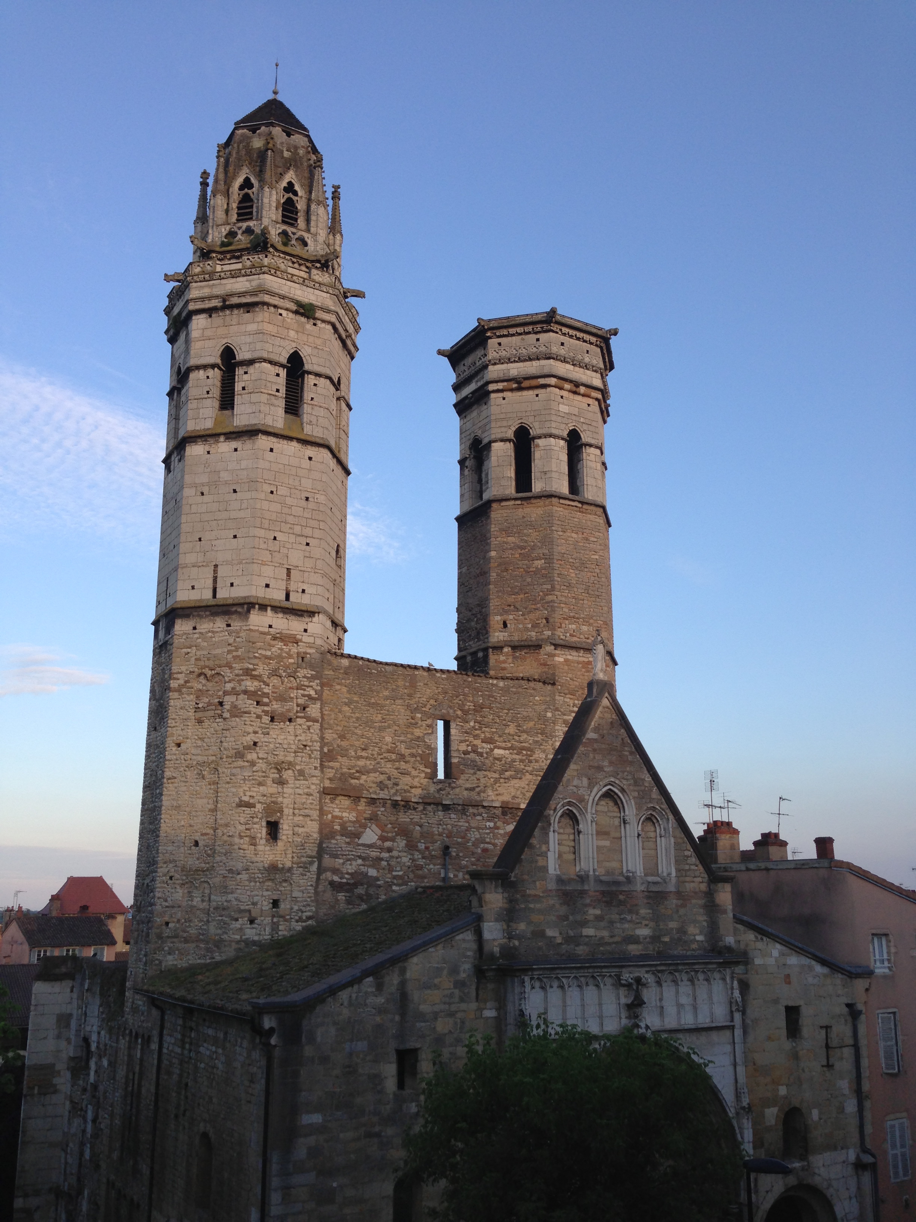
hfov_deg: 42.9
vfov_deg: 55.4
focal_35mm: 33
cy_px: 611
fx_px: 1164
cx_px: 458
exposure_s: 1/341
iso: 50
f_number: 2.4
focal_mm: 4.13
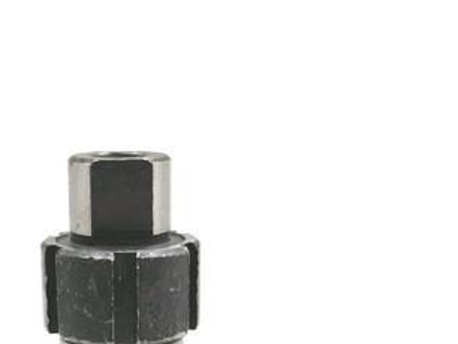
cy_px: 343
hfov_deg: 27.4
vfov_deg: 20.4
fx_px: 927
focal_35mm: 70
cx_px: 123
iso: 50
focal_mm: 5.3
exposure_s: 1/152
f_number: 1.8
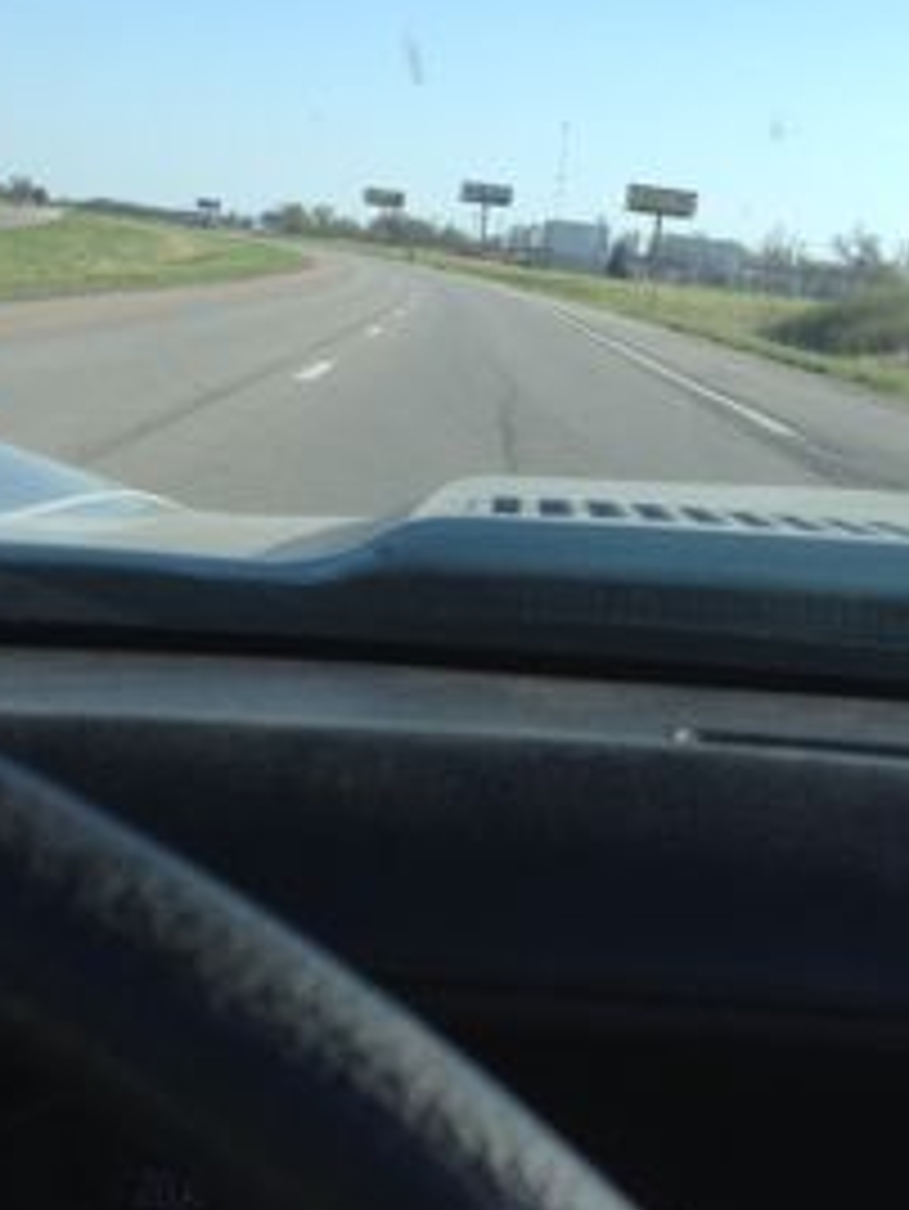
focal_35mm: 65
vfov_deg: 29.8
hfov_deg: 22.6
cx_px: 569
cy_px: 706
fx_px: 2274
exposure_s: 1/767
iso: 50
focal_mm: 4.28
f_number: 2.4
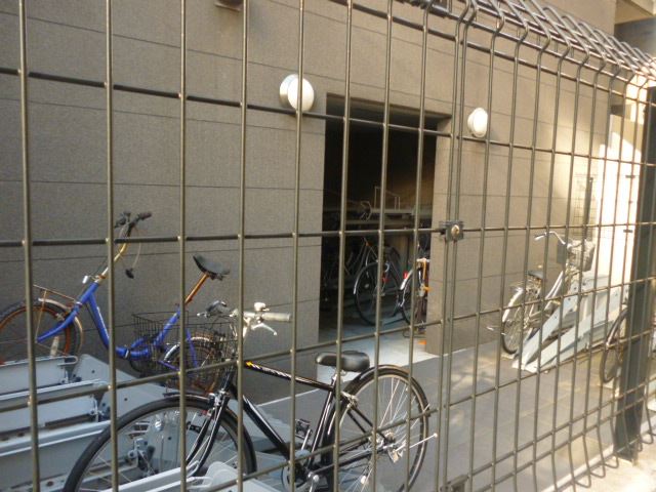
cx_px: 328
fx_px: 531
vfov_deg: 49.7
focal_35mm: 28
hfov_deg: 63.4
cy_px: 246
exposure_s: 1/60
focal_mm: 5
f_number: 3.1
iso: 400
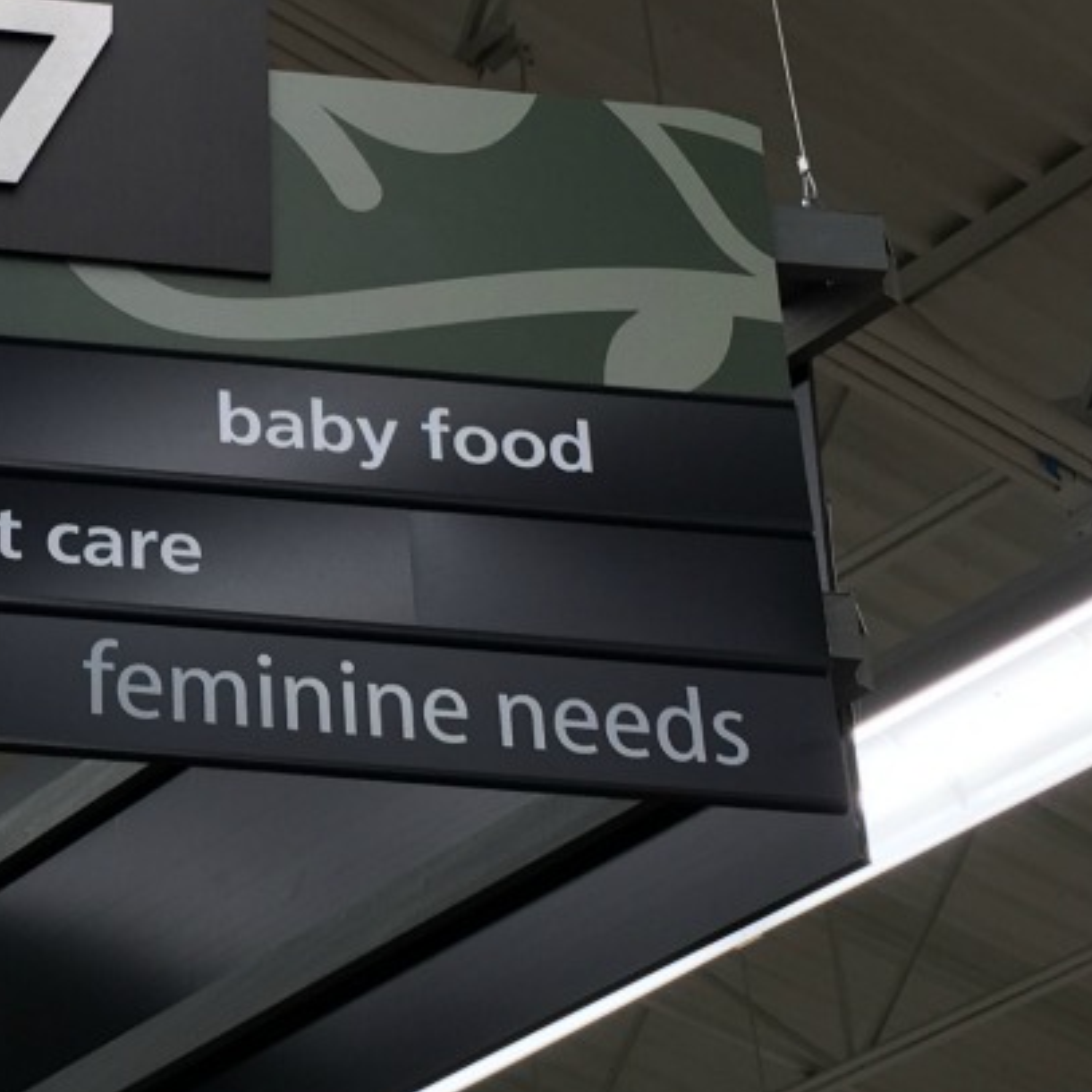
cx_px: -48
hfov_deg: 25.7
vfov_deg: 27.3
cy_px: 593
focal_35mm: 63
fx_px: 2248
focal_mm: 4.15
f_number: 2.2
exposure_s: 1/60
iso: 32
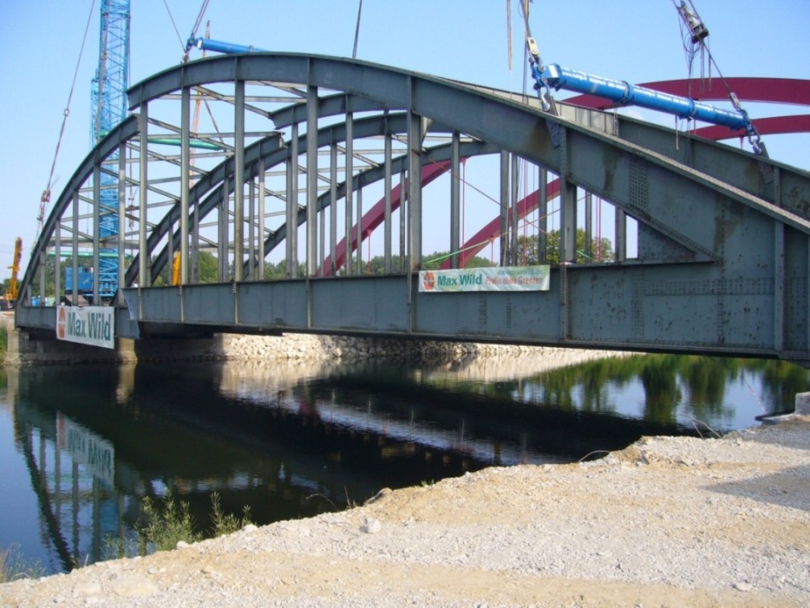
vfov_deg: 40.7
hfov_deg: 52.6
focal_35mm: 35
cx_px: 405
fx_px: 819
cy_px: 304
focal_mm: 5.8
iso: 80
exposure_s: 1/160
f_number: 5.6
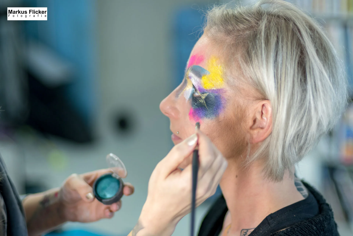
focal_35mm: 75
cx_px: 176
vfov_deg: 18.2
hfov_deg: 27.0
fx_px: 735
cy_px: 118
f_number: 1.8
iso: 400
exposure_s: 1/160
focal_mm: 50
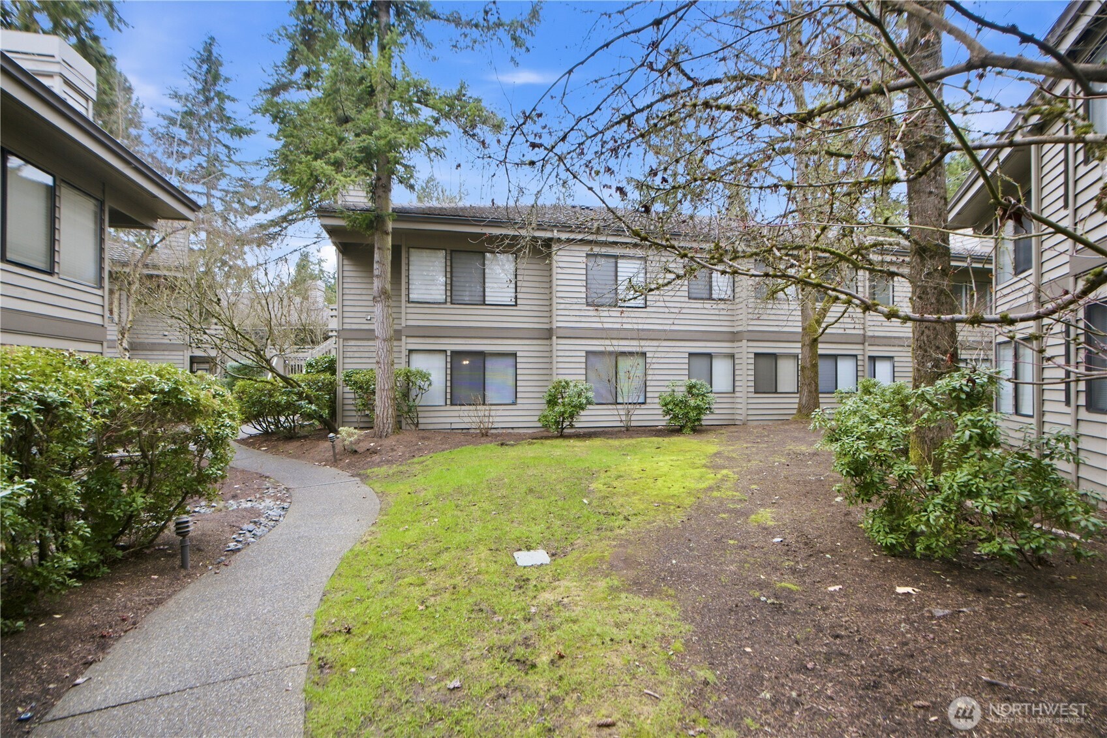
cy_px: 369
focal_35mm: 16
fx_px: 492
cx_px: 554
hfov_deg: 96.7
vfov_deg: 73.7
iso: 400
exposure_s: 1/13
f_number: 9
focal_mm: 16
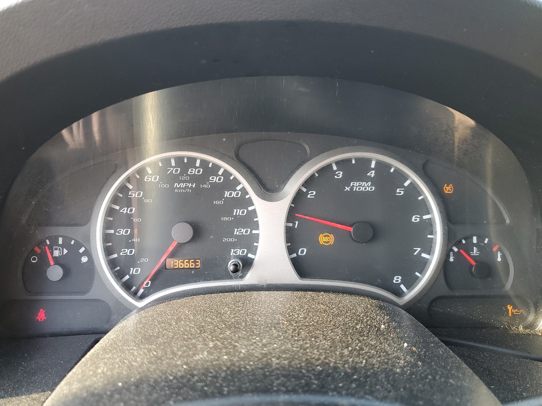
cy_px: 203
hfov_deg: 67.3
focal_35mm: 26
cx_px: 271
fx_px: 407
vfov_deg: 53.1
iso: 83
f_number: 1.5
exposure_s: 1/120
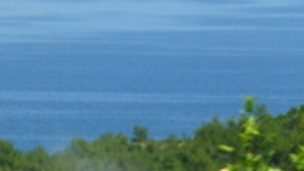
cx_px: -262
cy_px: -98
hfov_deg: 7.6
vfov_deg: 4.4
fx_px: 2217
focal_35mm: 275
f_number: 10
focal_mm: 38
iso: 400
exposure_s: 1/320
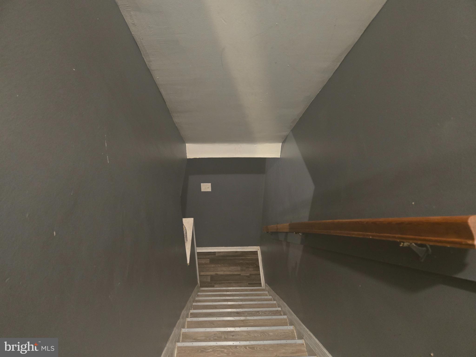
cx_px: 238
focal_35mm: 23
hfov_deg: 73.9
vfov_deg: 58.9
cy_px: 178
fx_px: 316
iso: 1250
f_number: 1.8
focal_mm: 5.4
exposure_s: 1/20
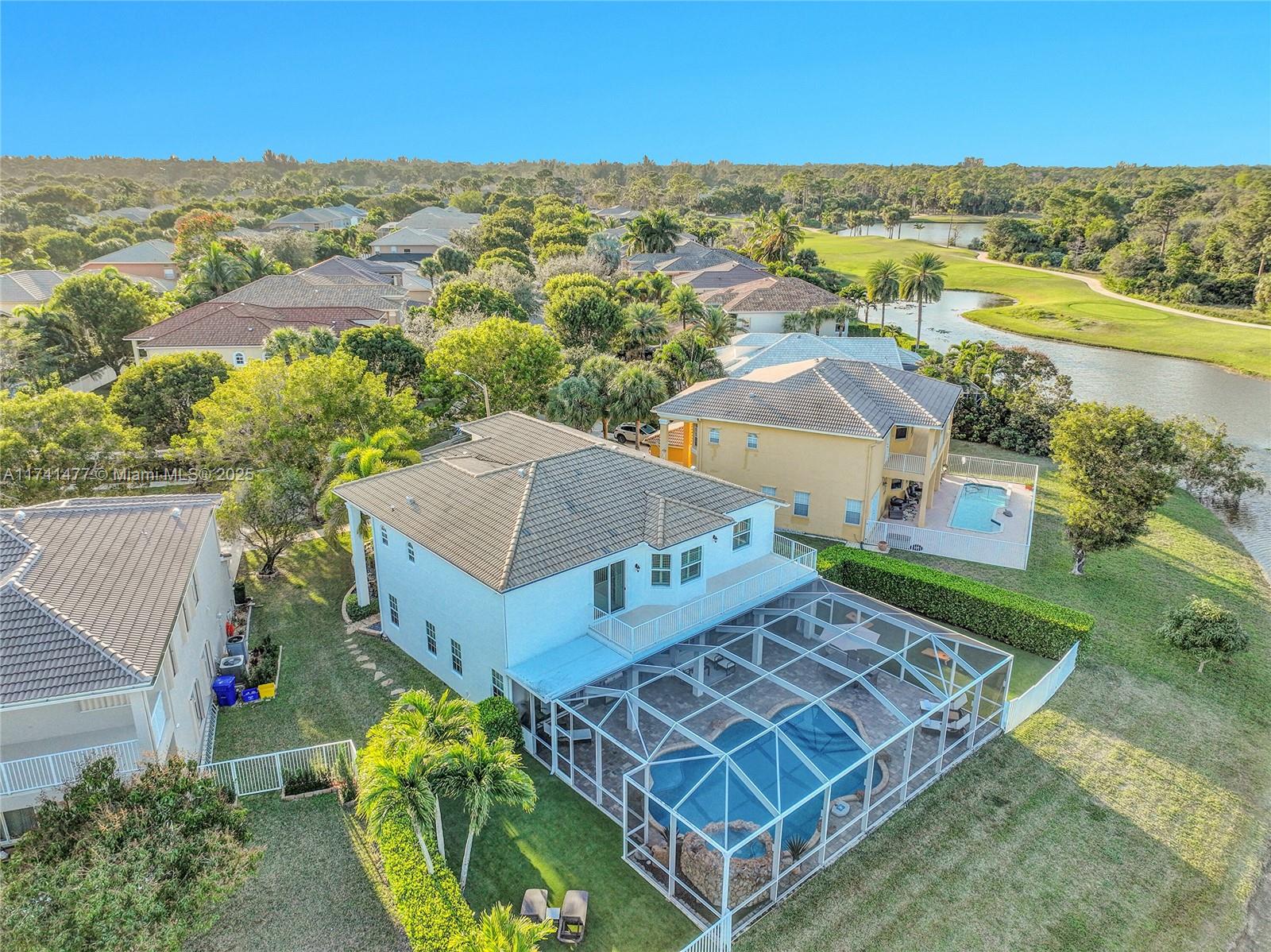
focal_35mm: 24
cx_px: 636
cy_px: 476
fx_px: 881
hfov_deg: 71.6
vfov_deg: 56.8
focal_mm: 12.3
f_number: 2.8
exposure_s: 1/1600
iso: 400
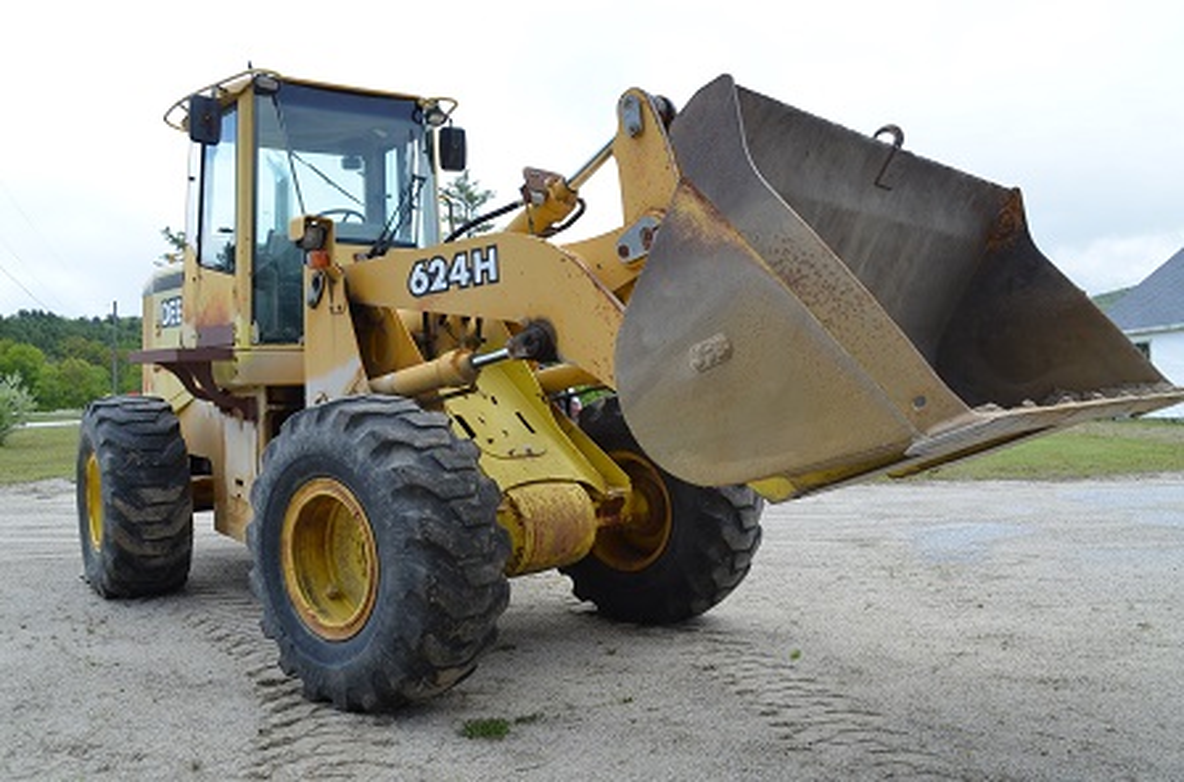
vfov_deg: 39.7
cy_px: 391
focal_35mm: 33
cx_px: 592
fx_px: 1082
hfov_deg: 57.4
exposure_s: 1/250
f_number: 8
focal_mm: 22
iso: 160
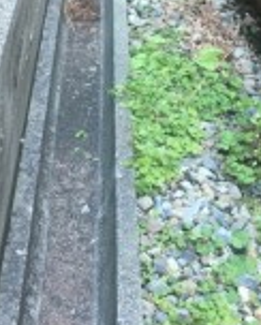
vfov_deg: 23.0
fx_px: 771
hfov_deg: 18.7
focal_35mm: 80
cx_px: -2
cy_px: 14
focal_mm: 4.15
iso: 32
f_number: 2.2
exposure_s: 1/30
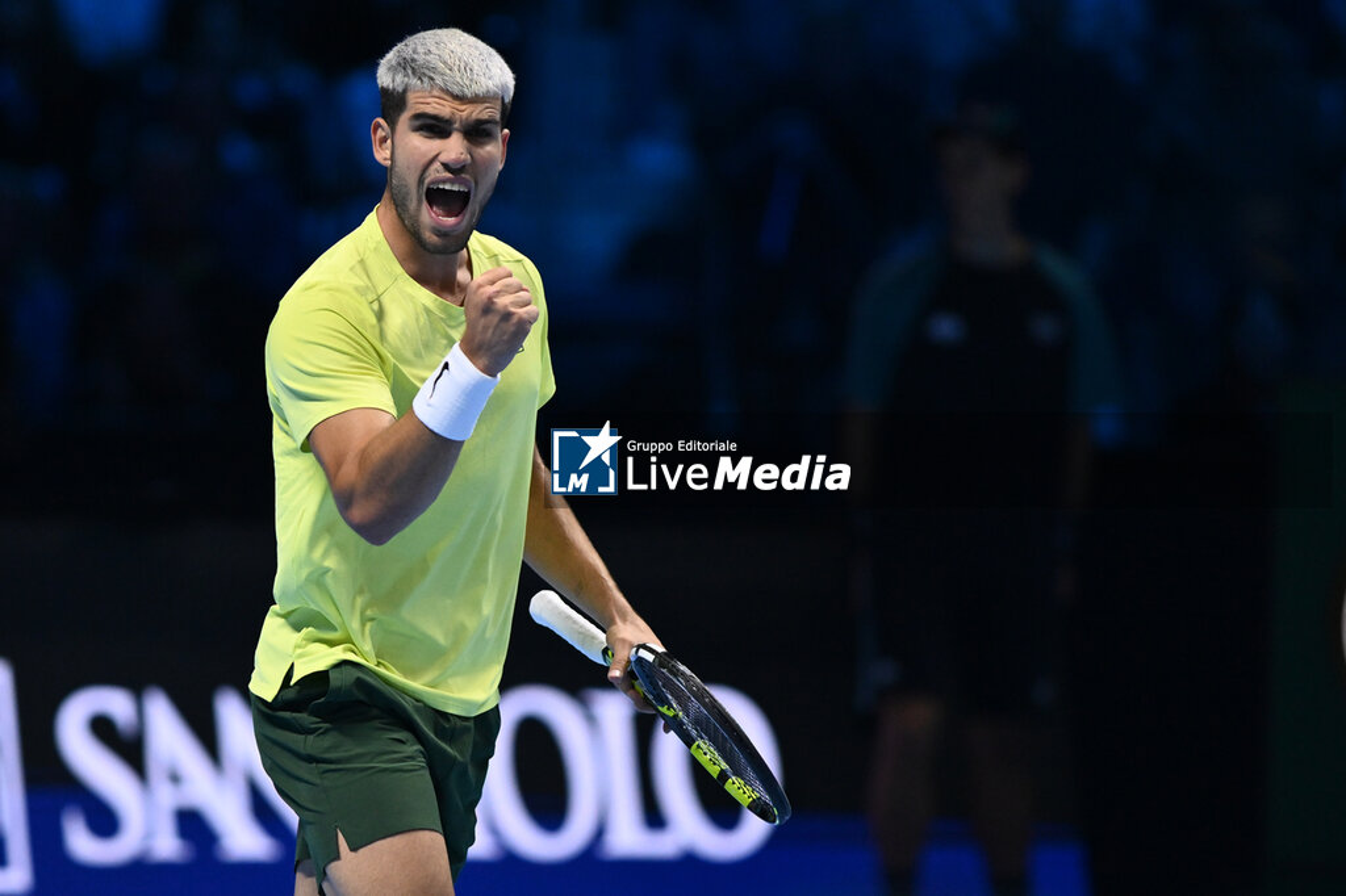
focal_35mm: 300
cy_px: 448
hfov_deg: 6.9
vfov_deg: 4.6
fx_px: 11212
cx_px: 673
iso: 2000
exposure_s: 1/1600
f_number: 3.2
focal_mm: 300
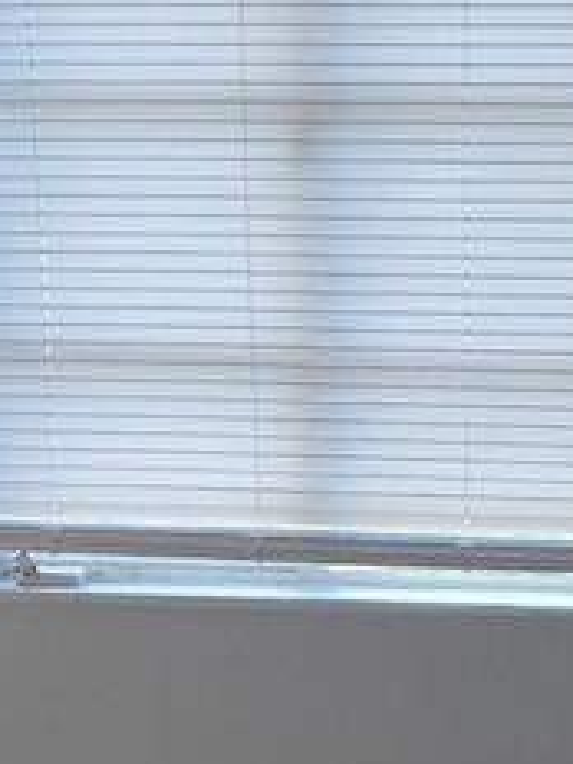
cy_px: 603
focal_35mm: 119
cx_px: 520
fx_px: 2626
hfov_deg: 12.4
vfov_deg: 16.4
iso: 80
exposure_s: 1/120
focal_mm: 5.4
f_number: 1.8
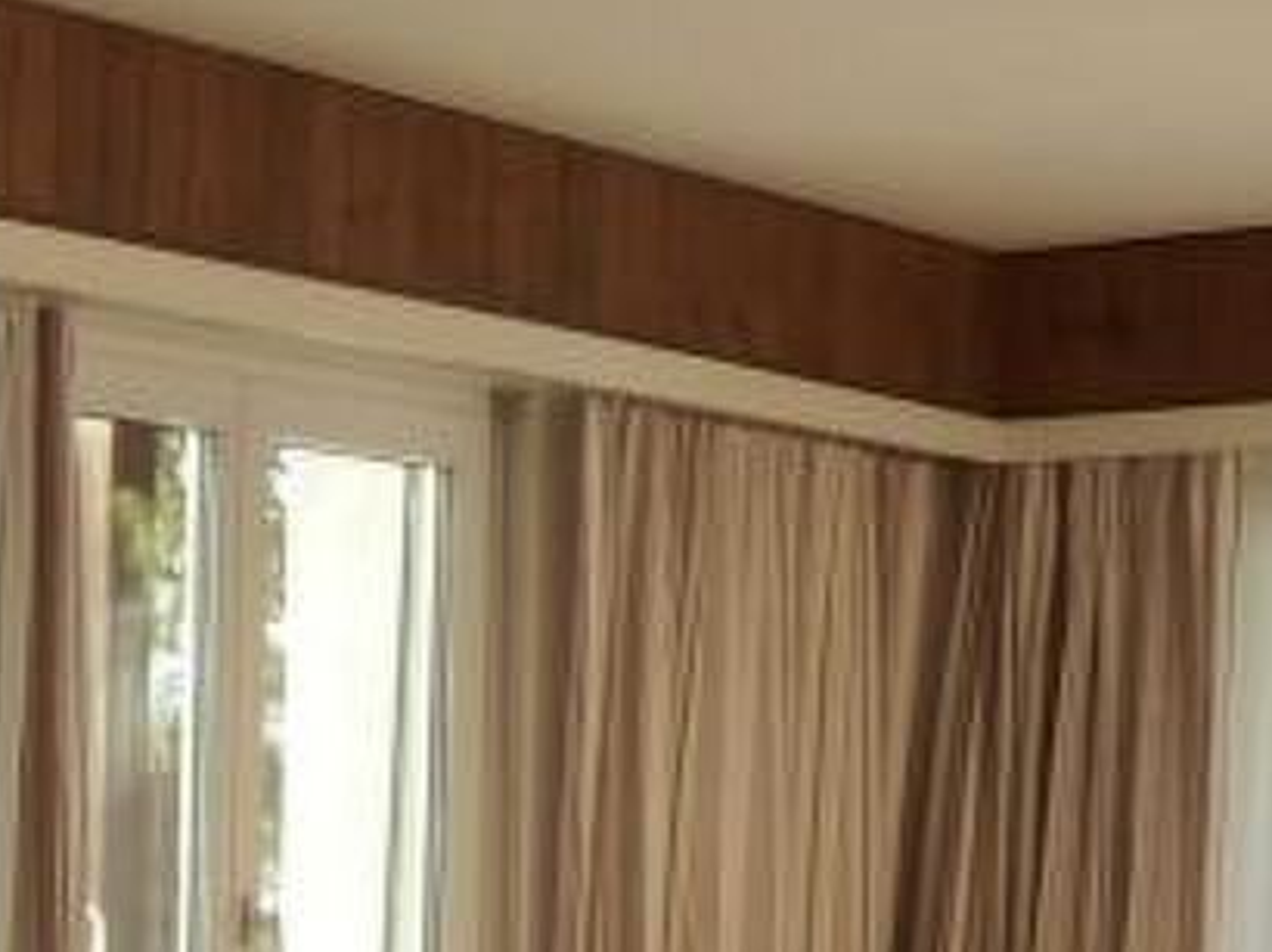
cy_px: 1814
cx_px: -490
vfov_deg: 10.9
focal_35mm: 125
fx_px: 4591
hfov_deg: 14.9
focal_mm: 4.1
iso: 125
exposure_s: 1/100
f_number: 3.5
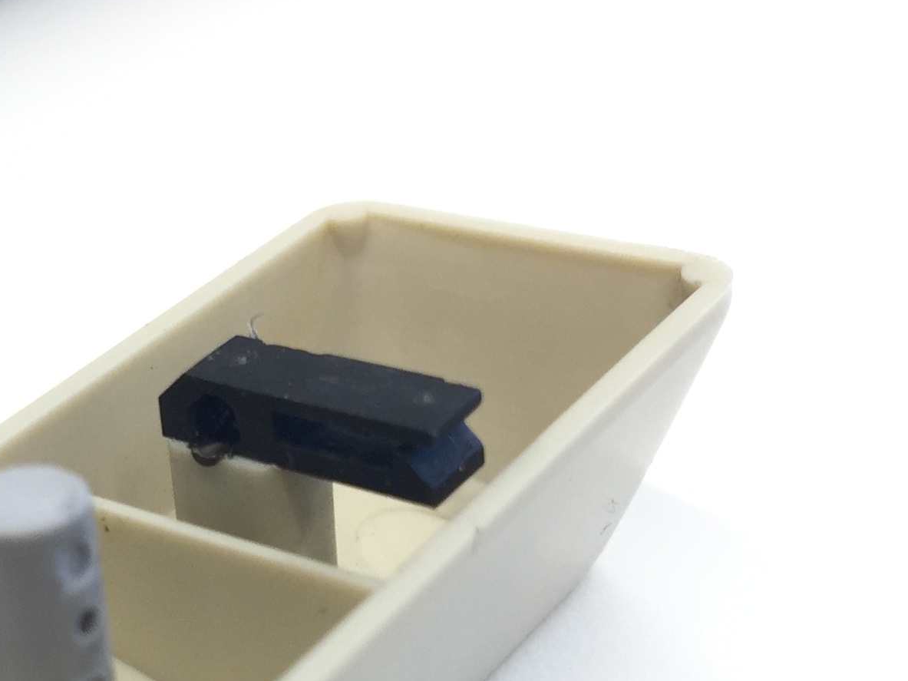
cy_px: 549
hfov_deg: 23.8
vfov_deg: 18.3
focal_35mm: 80
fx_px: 2098
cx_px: 117
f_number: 2.2
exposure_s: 1/50
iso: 40
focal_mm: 4.15
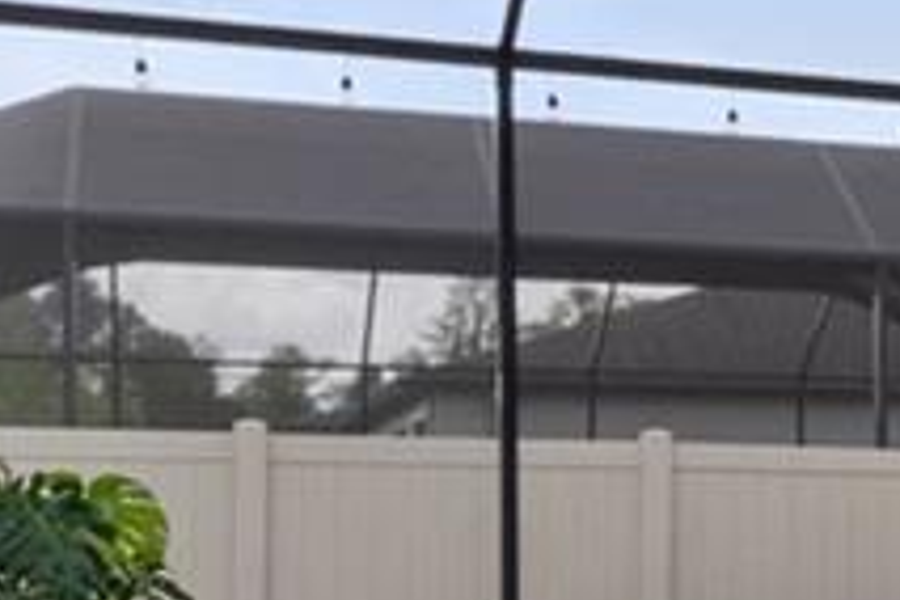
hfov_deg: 14.0
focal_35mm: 105
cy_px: 556
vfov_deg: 12.9
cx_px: 2125
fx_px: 2625
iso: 250
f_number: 7.1
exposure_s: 1/400
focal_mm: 14
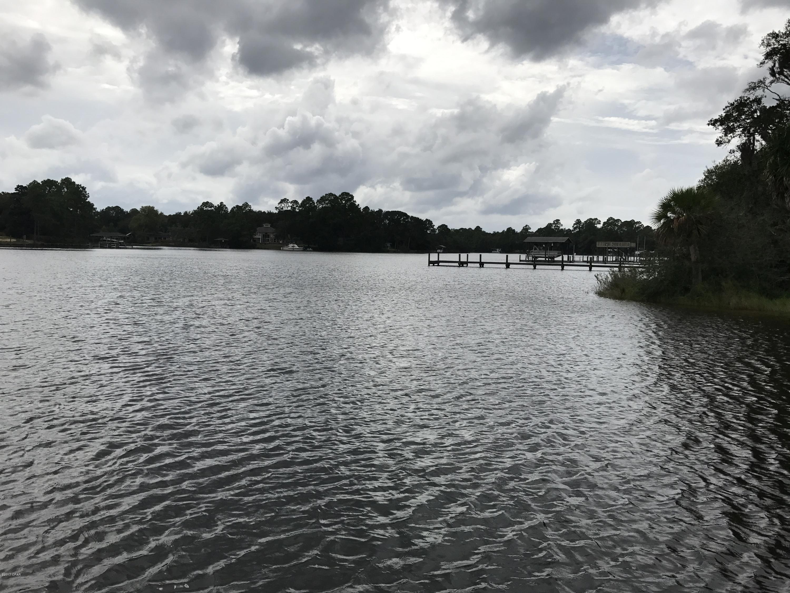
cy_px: 296
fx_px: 639
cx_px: 395
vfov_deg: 49.7
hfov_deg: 63.4
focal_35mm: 28
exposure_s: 1/5319
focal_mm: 3.99
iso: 20
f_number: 1.8
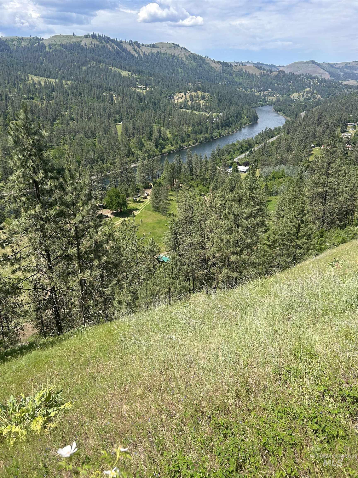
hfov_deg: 53.1
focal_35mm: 26
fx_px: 359
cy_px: 239
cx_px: 179
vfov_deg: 67.3
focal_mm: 5.7
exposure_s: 1/2762
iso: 50
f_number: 1.5
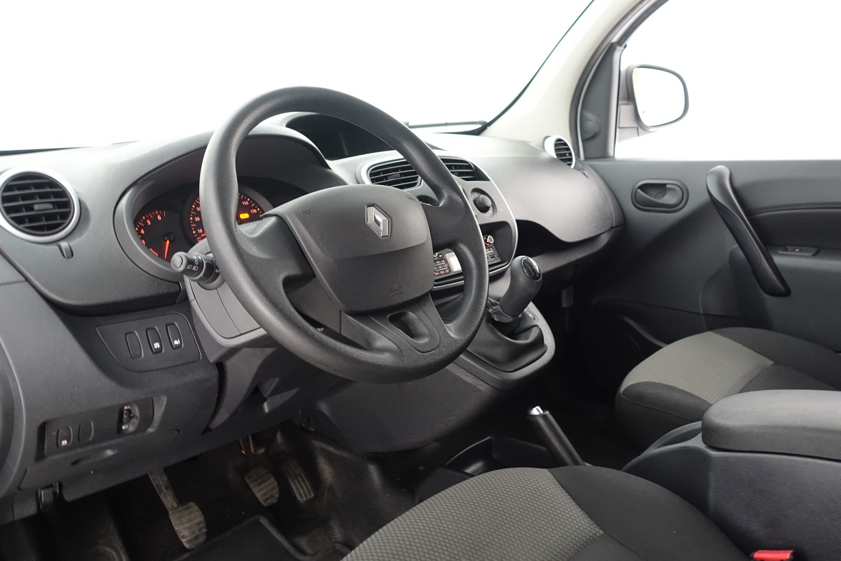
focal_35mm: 27
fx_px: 631
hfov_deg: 67.4
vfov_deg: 47.9
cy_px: 278
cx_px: 410
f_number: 2.5
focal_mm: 8.8
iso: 1000
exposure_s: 1/25
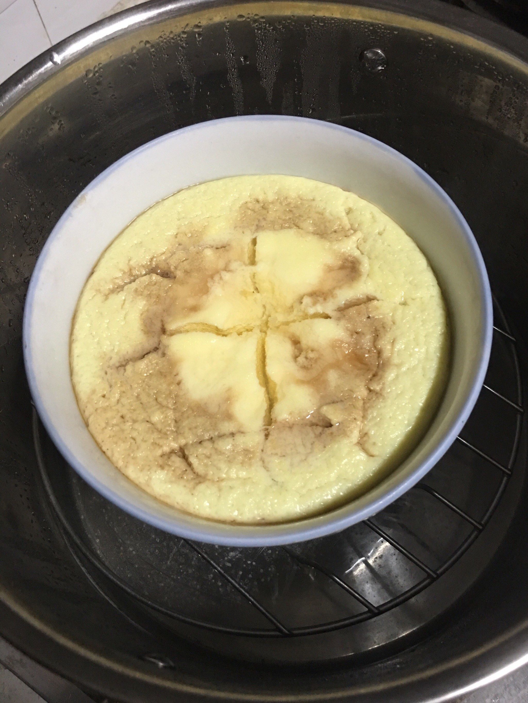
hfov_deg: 48.2
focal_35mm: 29
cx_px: 264
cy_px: 352
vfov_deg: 61.7
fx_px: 590
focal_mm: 4.15
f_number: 2.2
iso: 125
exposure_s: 1/17
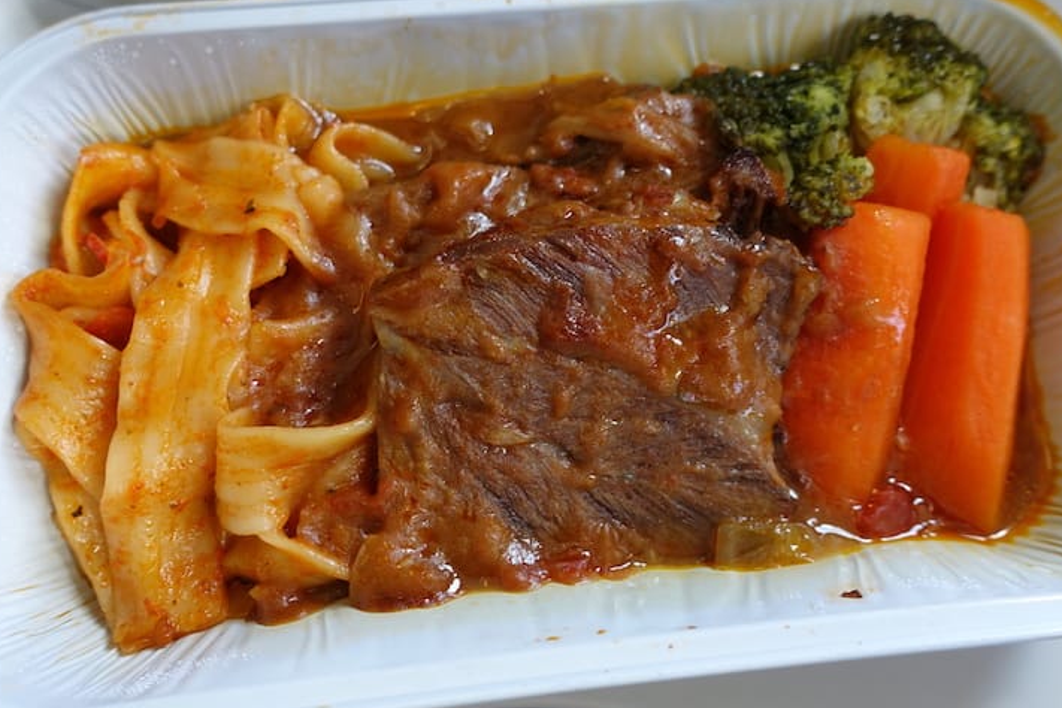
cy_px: 317
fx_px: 796
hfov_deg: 67.4
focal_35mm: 27
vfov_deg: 47.9
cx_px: 551
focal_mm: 8.8
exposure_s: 1/30
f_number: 2.8
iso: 125
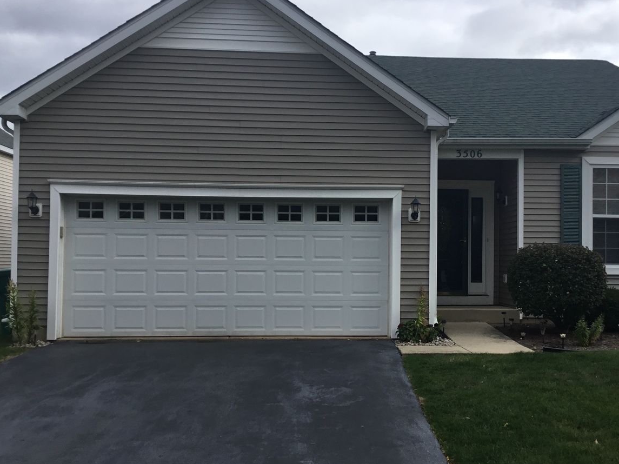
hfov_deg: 47.7
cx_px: 361
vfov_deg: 36.8
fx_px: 697
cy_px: 244
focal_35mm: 39
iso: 25
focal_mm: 3.3
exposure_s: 1/815
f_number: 2.4
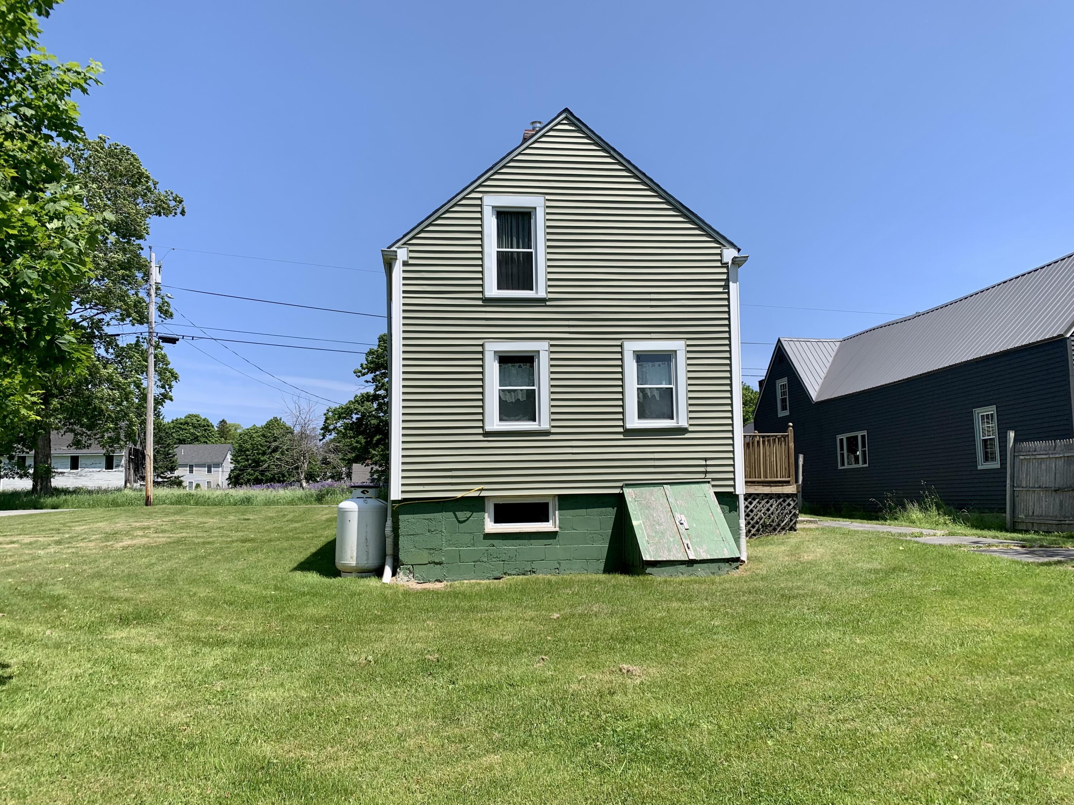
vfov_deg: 53.1
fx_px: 807
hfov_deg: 67.3
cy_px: 402
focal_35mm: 26
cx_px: 537
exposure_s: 1/2114
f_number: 1.8
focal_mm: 4.25
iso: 25
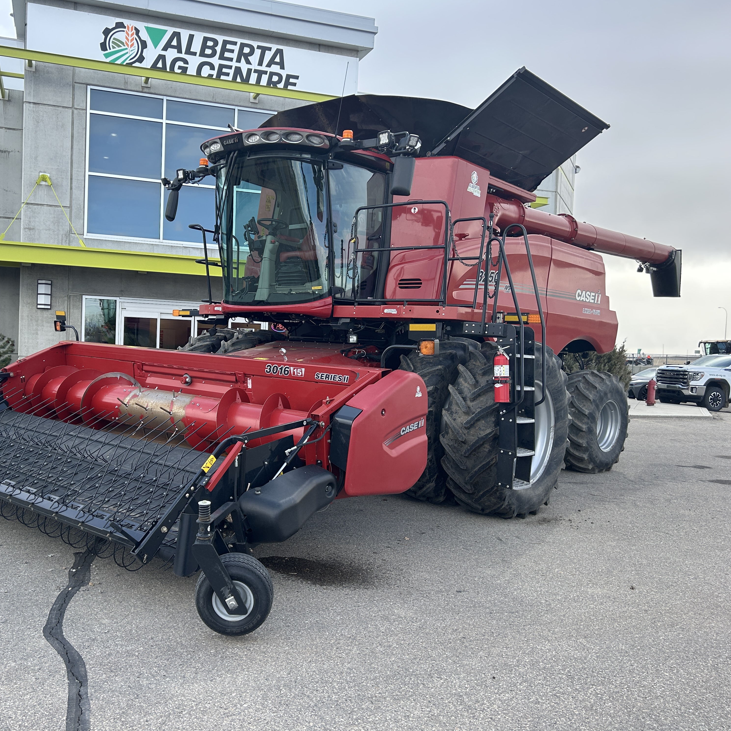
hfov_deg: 52.0
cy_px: 365
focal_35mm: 31
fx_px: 741
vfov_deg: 52.5
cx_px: 279
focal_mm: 5.7
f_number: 1.5
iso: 50
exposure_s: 1/1252
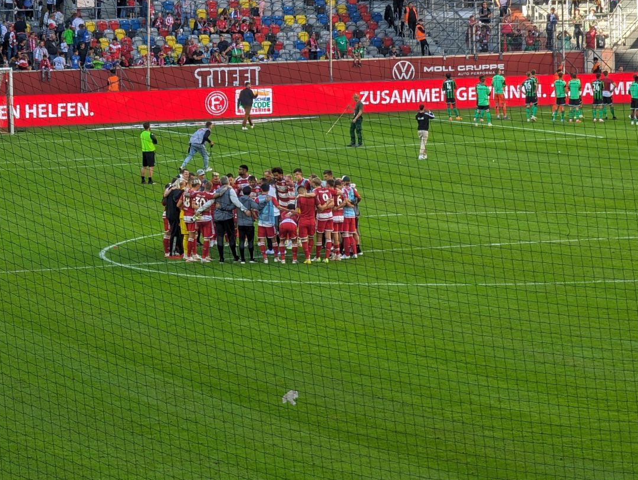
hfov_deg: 10.1
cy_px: 176
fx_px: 3616
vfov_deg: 7.6
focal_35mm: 196
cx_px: 147
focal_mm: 19
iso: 26
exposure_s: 1/77.7
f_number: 3.5
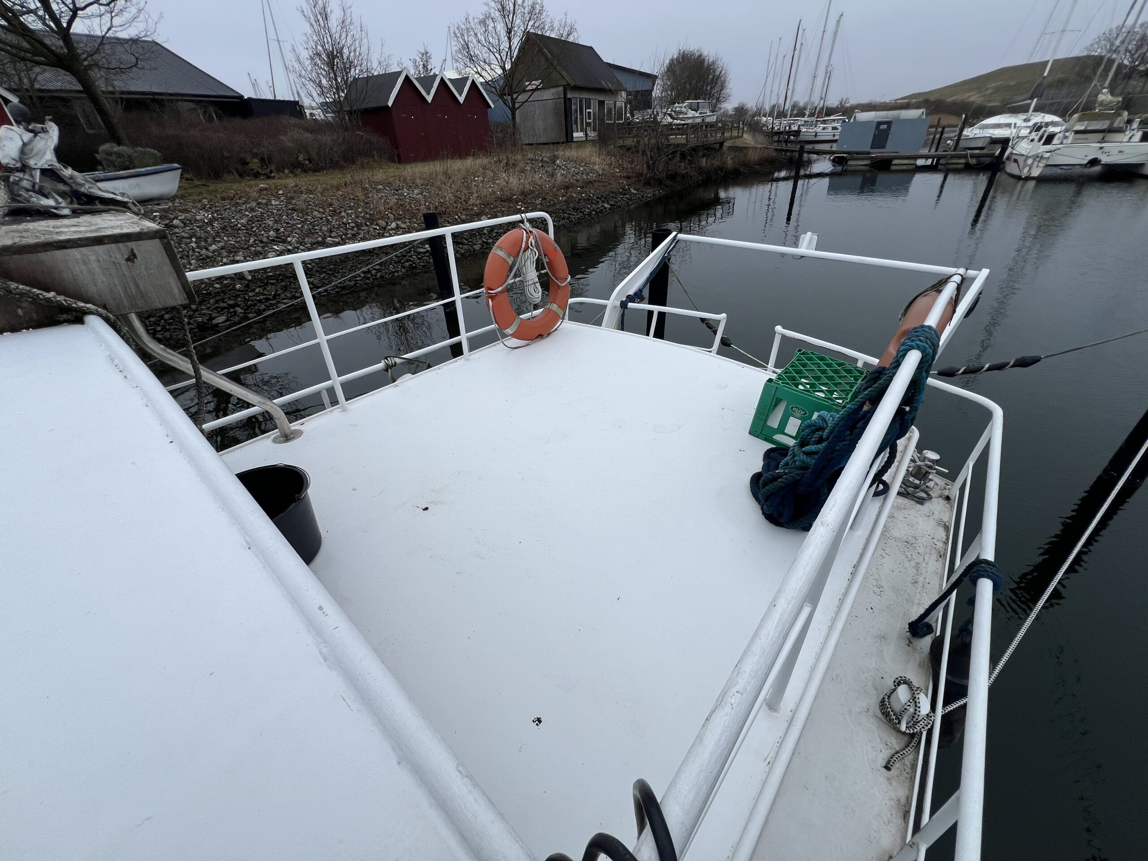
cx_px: 574
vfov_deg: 89.9
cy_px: 430
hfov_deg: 106.2
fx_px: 431
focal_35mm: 13
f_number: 1.8
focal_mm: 1.57
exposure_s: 1/791
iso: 32
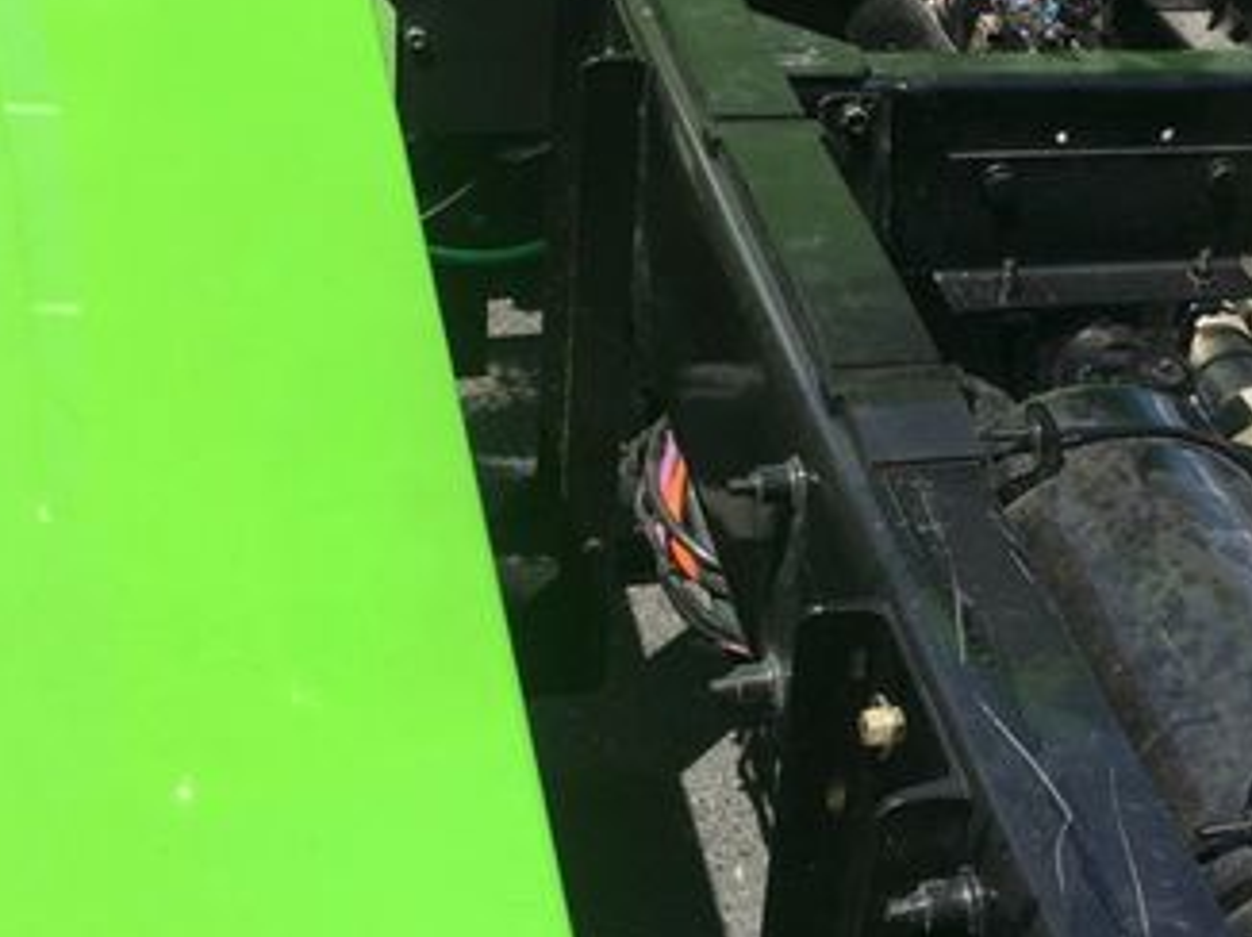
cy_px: 338
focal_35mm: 57
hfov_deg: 33.0
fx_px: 2060
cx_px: 968
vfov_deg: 25.5
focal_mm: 4.15
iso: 25
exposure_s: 1/1148
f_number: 2.2
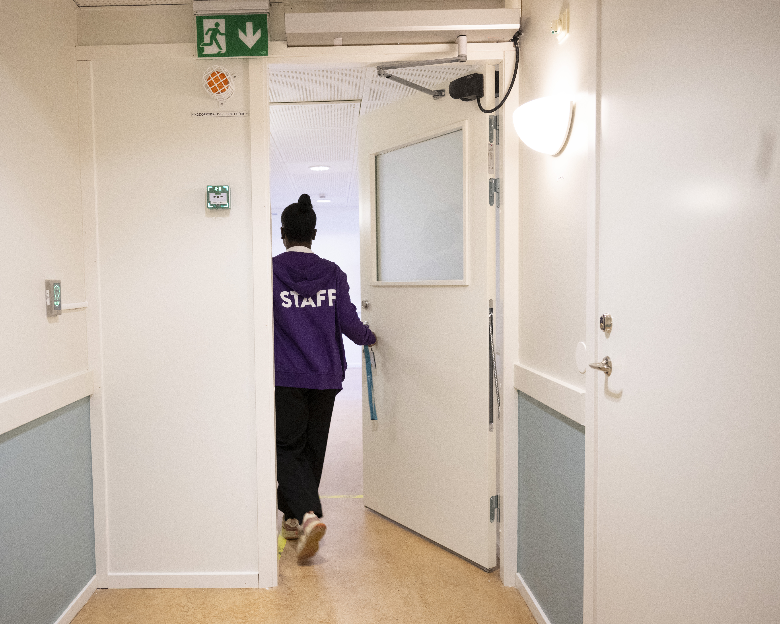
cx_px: 330
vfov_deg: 51.5
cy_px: 318
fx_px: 646
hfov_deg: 61.9
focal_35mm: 28
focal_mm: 24
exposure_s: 1/100
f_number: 3.2
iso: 2000
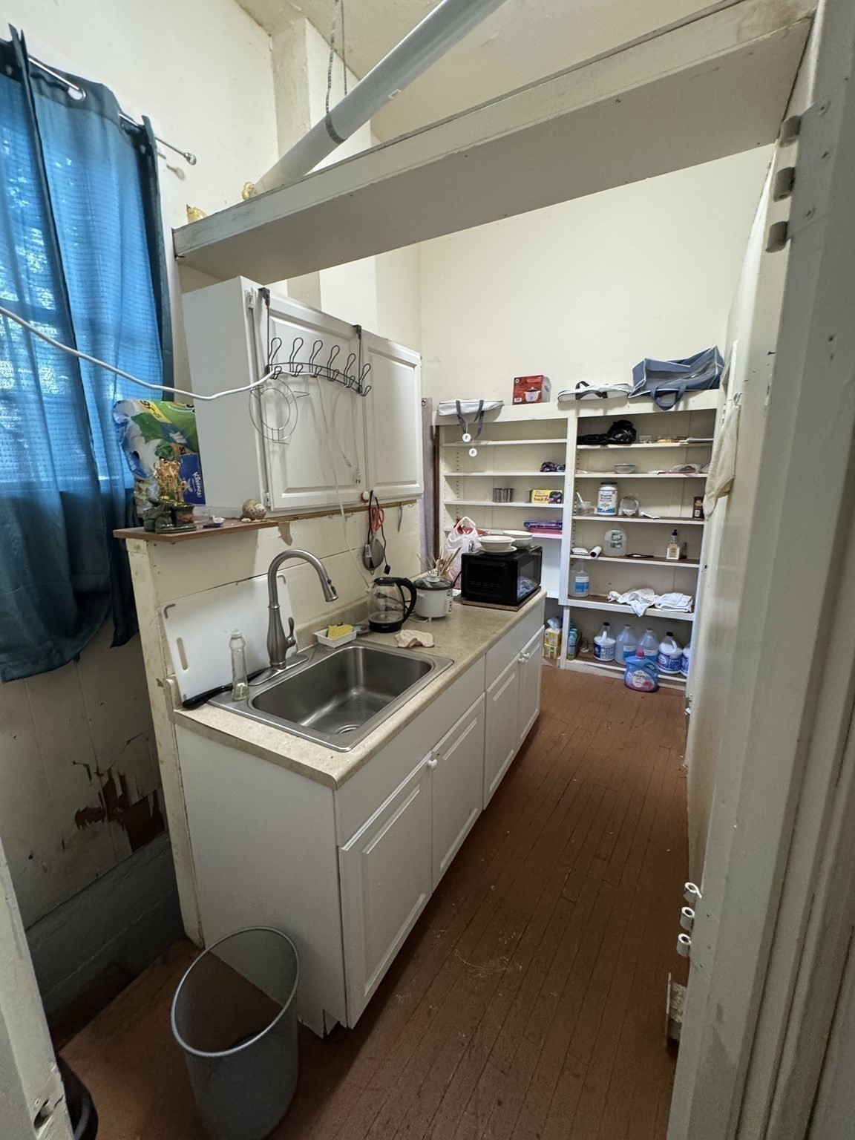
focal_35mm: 14
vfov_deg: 102.1
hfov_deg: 85.7
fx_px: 461
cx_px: 428
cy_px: 570
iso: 500
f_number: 2.2
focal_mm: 2.22
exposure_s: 1/60
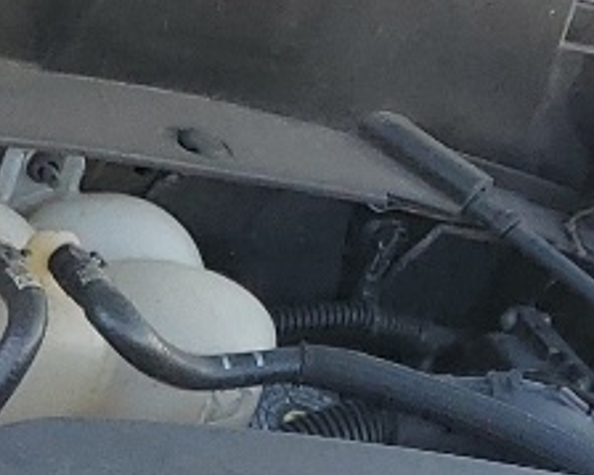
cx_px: -1215
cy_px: 1101
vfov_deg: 8.0
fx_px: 3181
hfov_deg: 8.7
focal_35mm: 181
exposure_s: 1/476
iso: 50
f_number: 1.5
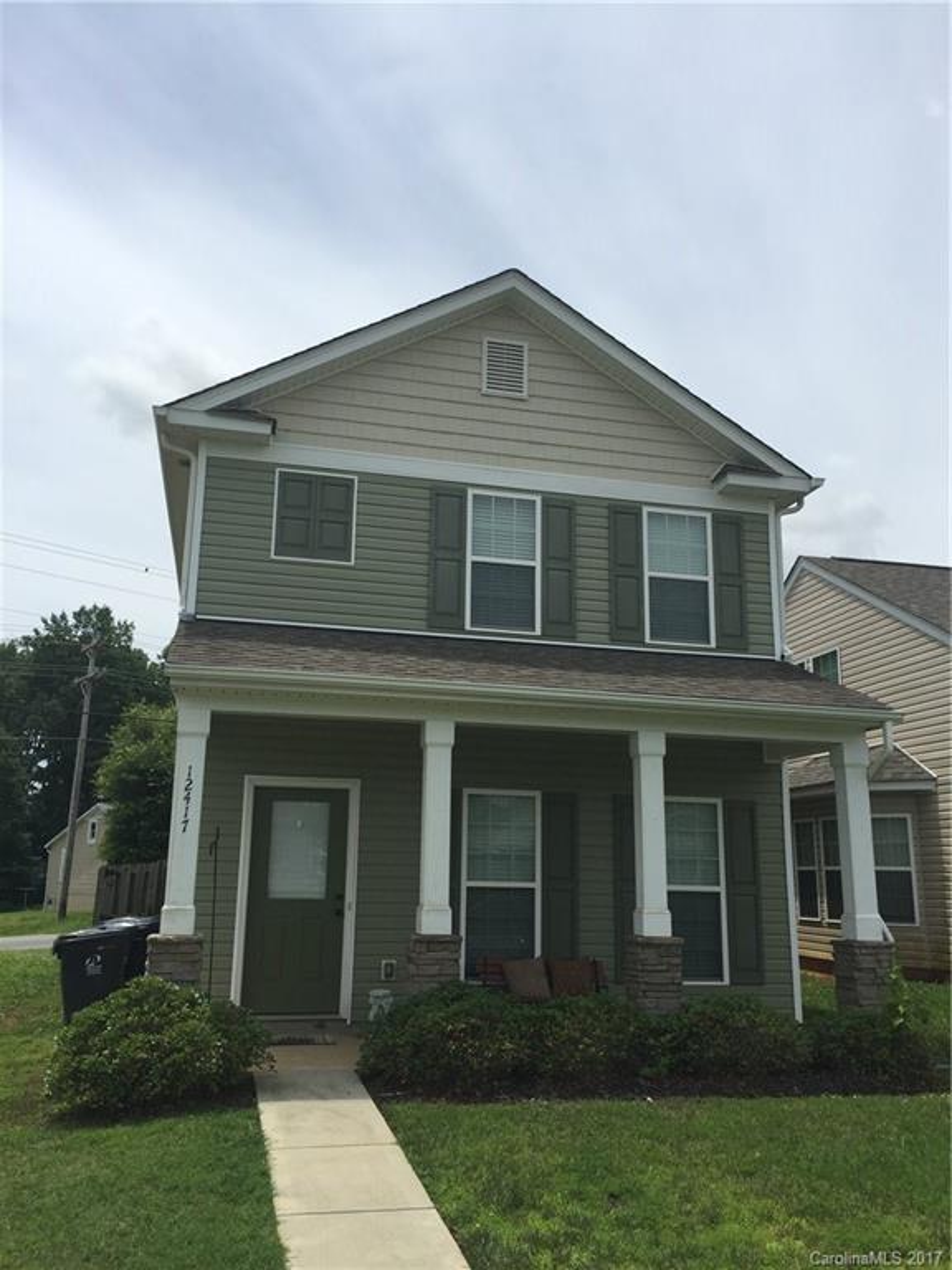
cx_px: 476
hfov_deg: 48.2
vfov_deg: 61.7
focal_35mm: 29
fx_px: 1063
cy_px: 635
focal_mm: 4.15
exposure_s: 1/2639
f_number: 2.2
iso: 32
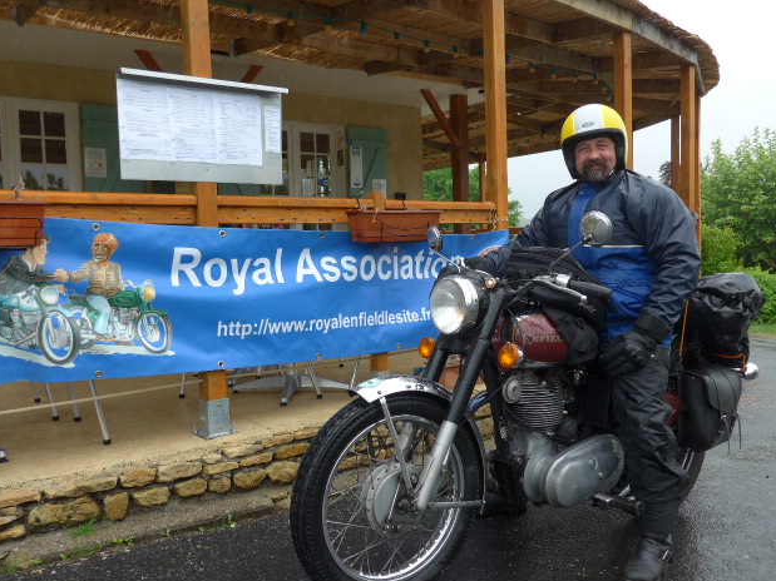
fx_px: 672
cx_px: 397
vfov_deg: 46.8
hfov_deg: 60.0
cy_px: 299
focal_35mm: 30
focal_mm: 6
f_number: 2.8
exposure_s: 1/250
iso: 80
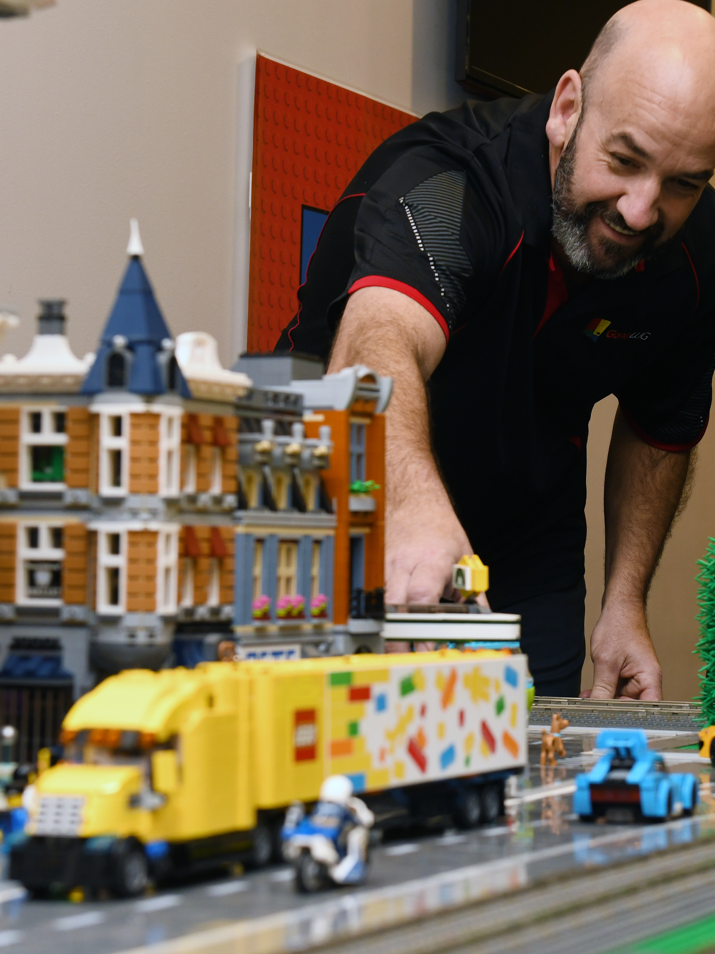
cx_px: 441
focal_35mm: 94
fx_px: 2589
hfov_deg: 15.7
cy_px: 439
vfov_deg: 20.9
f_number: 5.6
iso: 800
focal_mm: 52
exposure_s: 1/100
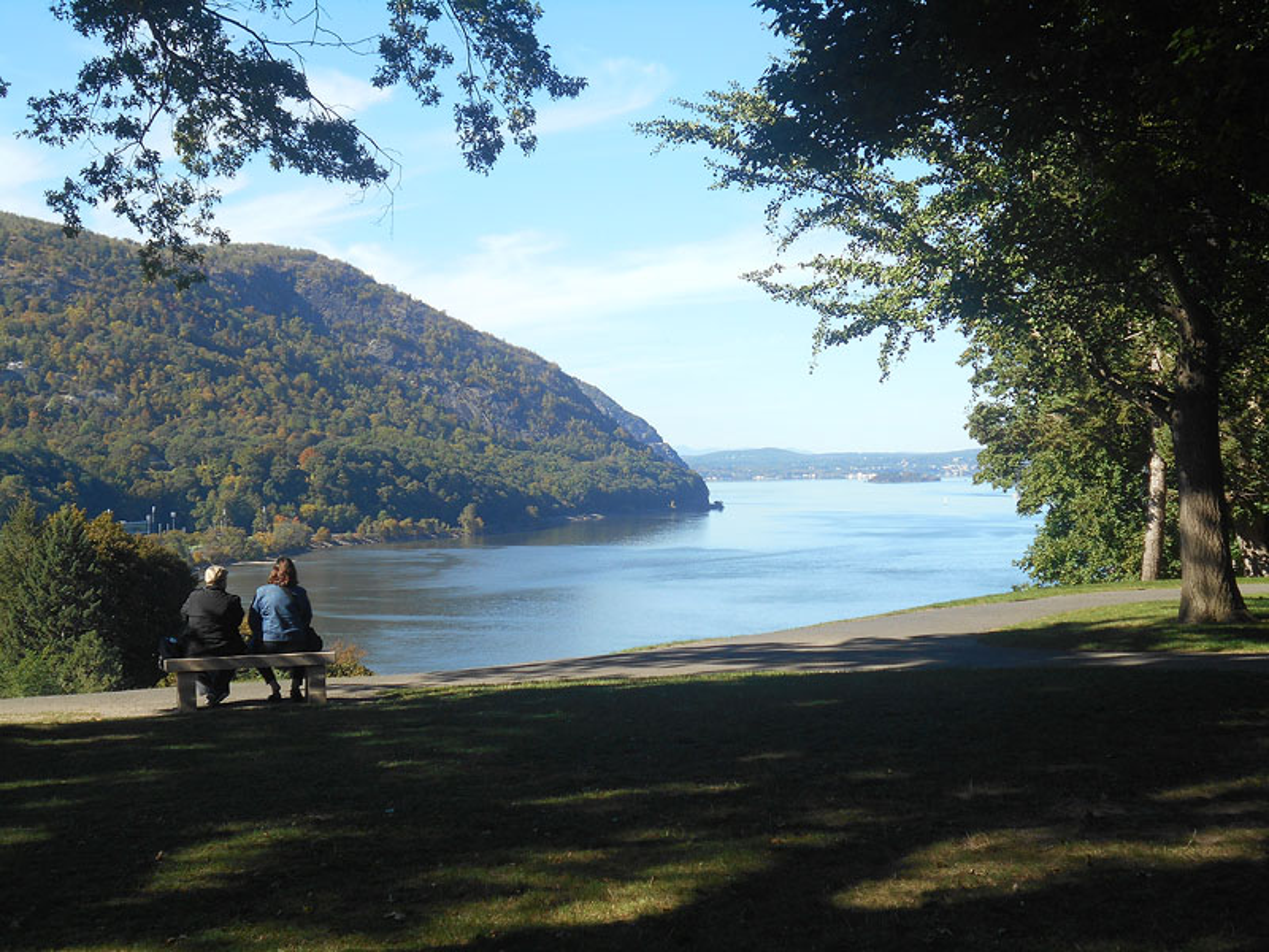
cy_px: 476
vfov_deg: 26.1
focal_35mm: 56
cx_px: 634
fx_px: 2053
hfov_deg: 34.3
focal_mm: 10
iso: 80
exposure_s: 1/320
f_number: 4.9
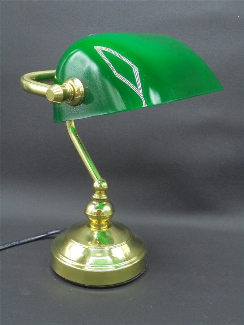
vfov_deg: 43.9
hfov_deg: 33.6
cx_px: 122
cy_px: 162
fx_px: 404
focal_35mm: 43
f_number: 4.5
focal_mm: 7.8
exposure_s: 1/30
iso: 320
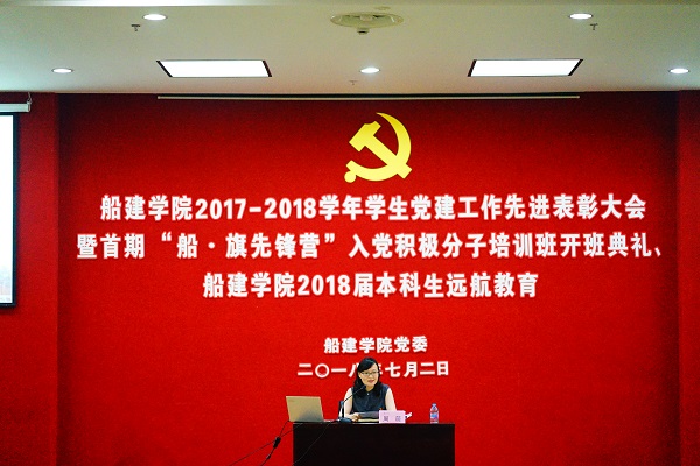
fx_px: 1653
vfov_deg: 16.1
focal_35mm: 85
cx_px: 350
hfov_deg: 23.9
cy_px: 233
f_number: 1.4
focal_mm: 85
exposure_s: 1/1250
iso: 6400
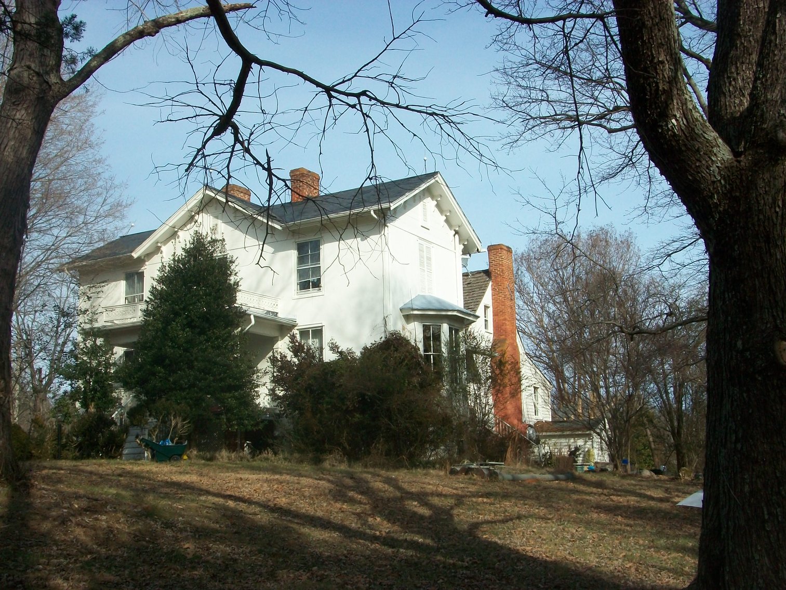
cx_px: 393
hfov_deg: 44.8
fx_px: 954
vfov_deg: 34.4
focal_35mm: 42
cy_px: 295
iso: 80
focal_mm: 7.1
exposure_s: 1/320
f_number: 6.3
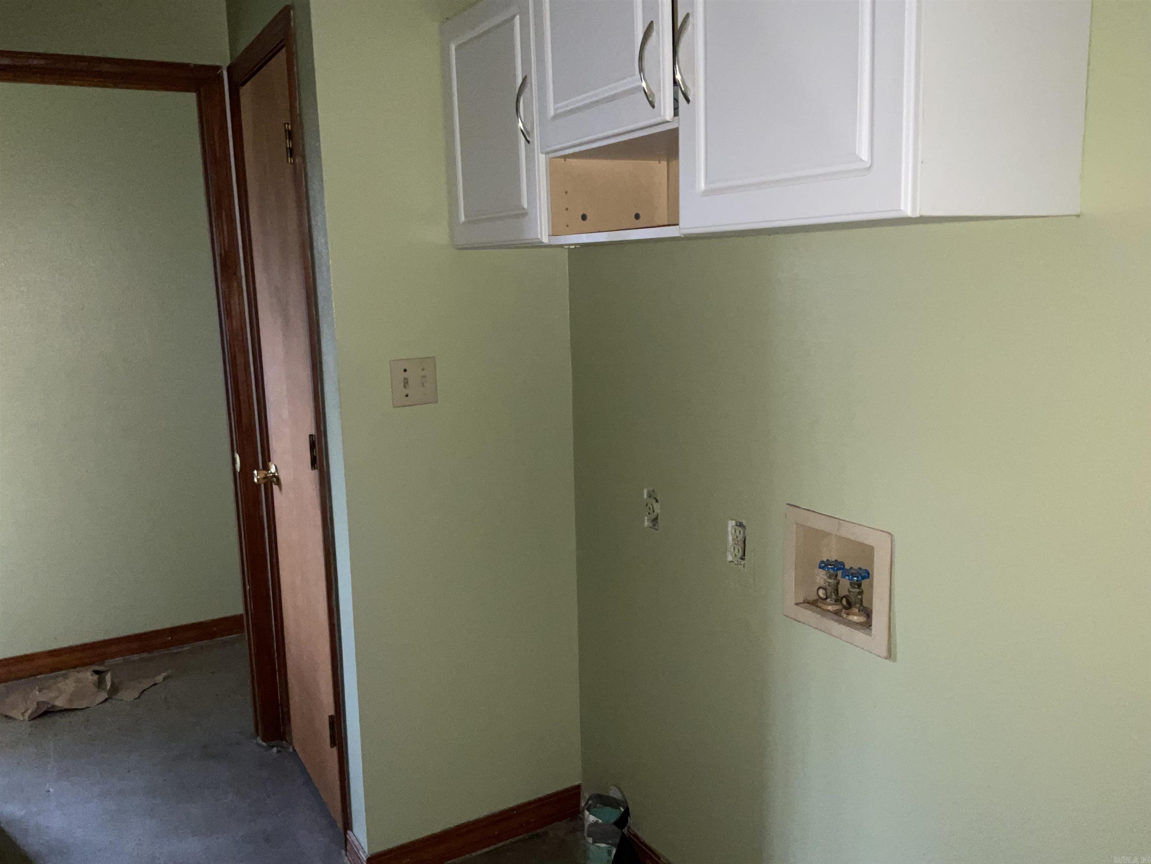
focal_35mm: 29
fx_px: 964
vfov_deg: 48.2
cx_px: 576
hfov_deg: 61.7
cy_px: 432
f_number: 1.8
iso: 100
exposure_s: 1/29
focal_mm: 3
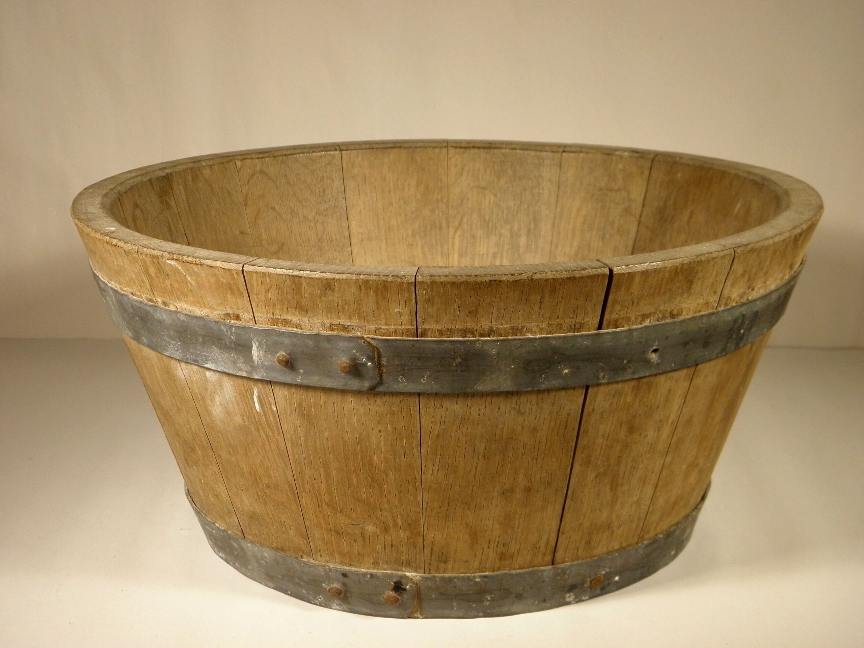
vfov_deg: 27.0
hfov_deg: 35.5
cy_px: 324
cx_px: 432
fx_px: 1348
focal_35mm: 54
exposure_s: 1/50
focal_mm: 9.7
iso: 200
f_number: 4.1
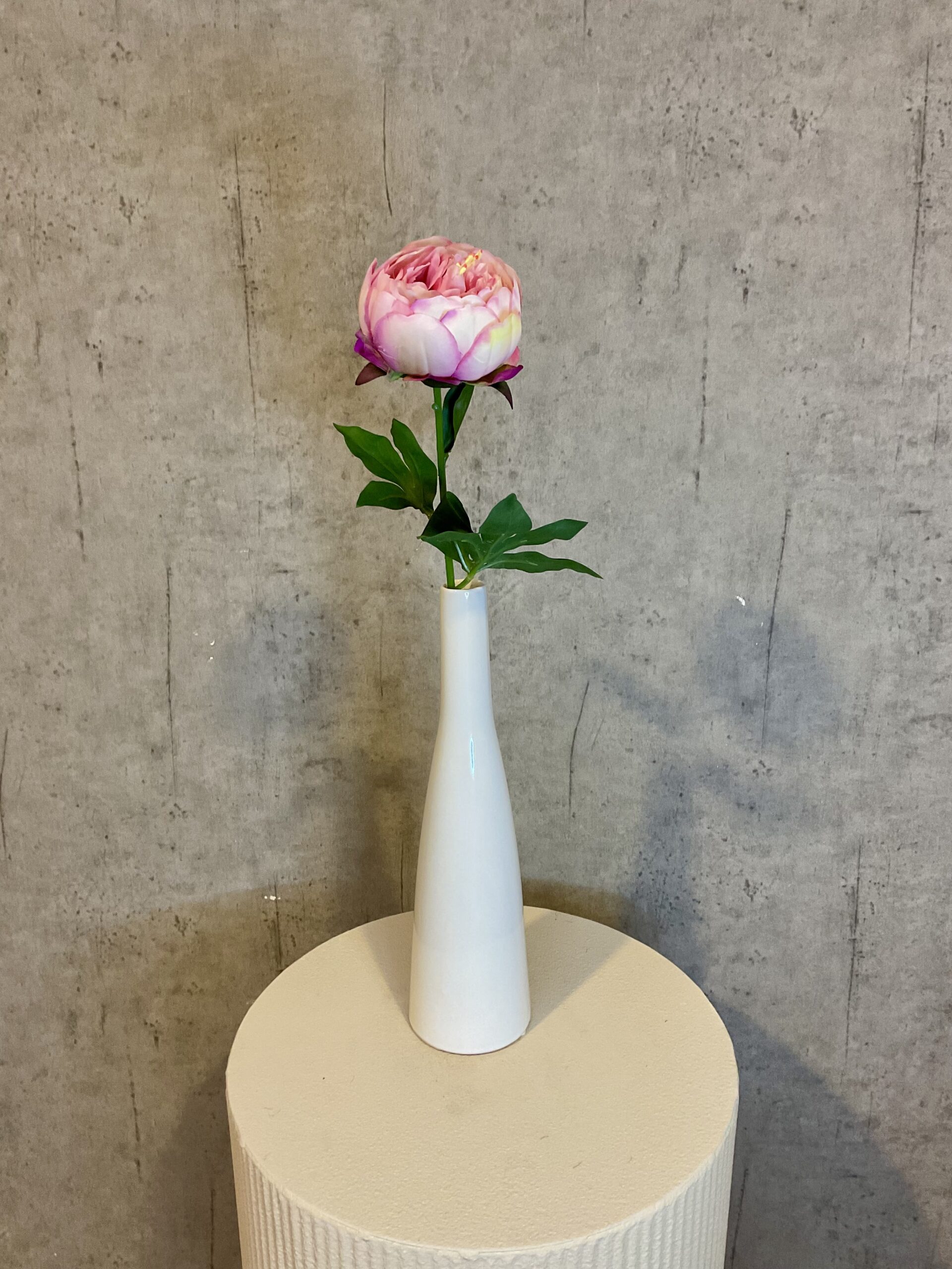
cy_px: 634
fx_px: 1063
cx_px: 476
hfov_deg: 48.2
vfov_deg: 61.7
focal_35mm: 29
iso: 125
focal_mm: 3
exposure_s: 1/50
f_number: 1.8
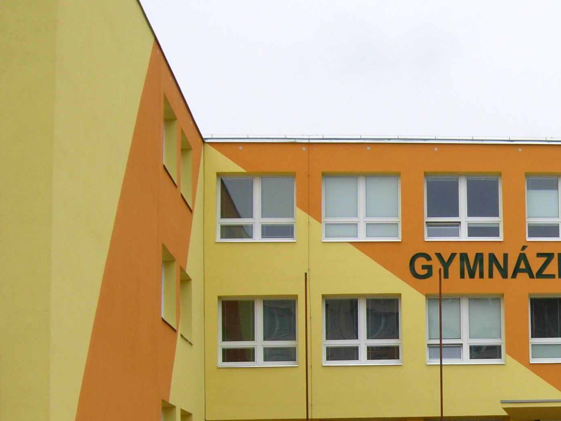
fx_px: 1378
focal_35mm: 85
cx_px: 616
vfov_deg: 17.1
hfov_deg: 21.8
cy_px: 402
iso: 50
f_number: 5.4
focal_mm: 7.5
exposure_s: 1/117
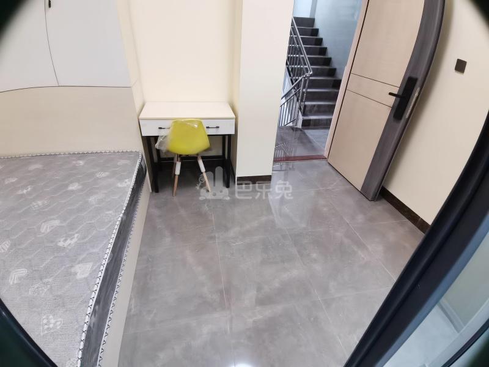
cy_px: 184
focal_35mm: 17
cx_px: 244
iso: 400
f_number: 2.4
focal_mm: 1.78
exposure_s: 1/25
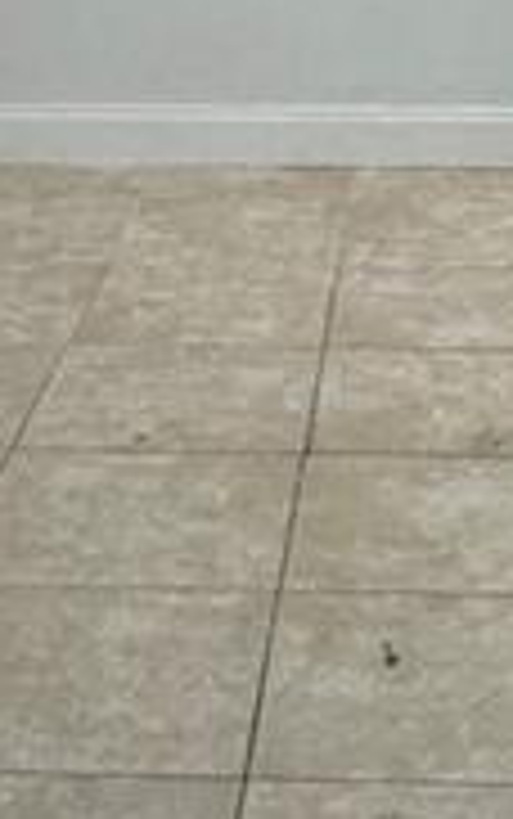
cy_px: -130
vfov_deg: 20.0
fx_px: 2189
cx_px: 436
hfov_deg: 13.3
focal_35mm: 98
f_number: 2.2
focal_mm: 2.22
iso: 80
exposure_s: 1/120
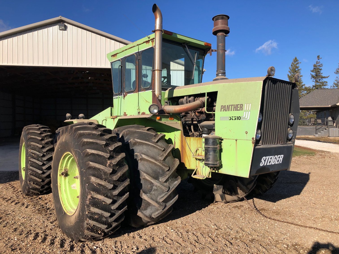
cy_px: 127
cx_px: 170
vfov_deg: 49.8
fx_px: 274
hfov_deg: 63.4
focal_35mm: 28
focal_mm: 3.99
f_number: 1.8
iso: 20
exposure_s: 1/2000
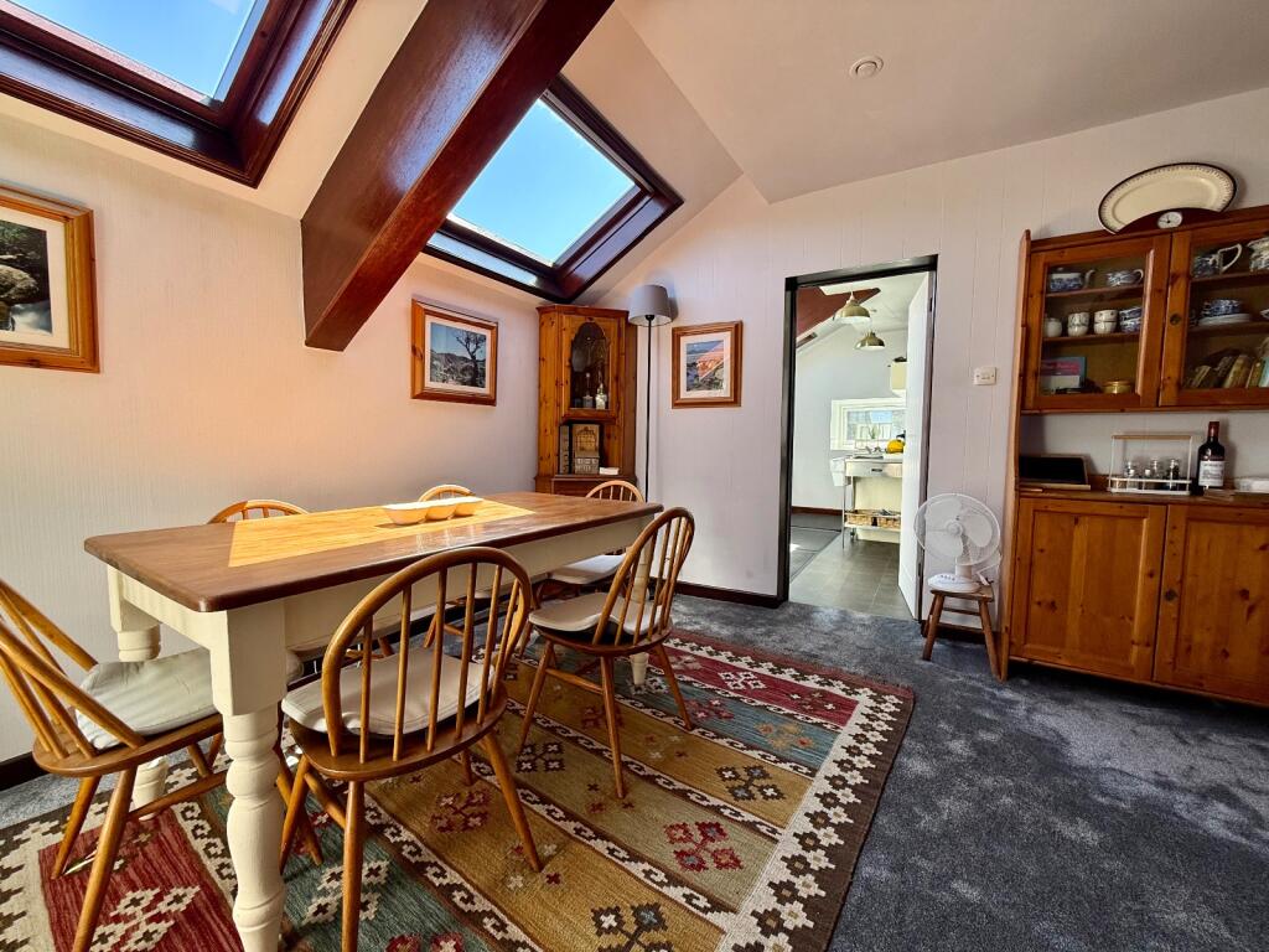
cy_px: 476
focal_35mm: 14
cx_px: 634
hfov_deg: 102.1
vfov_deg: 85.7
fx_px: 513
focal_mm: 2.22
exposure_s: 1/136
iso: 64
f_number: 2.2
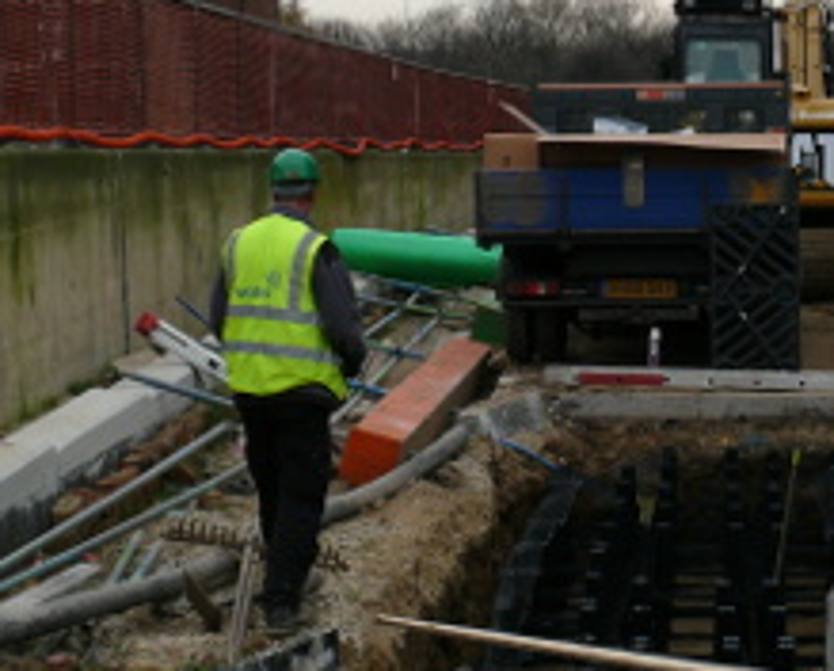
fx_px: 2349
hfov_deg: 19.9
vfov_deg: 16.2
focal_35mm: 95
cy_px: 229
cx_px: 651
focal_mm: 7.4
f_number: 4
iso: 100
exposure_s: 1/100
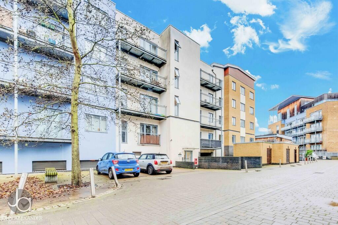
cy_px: 112
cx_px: 169
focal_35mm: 15
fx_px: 141
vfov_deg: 77.3
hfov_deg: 100.4
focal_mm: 15
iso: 500
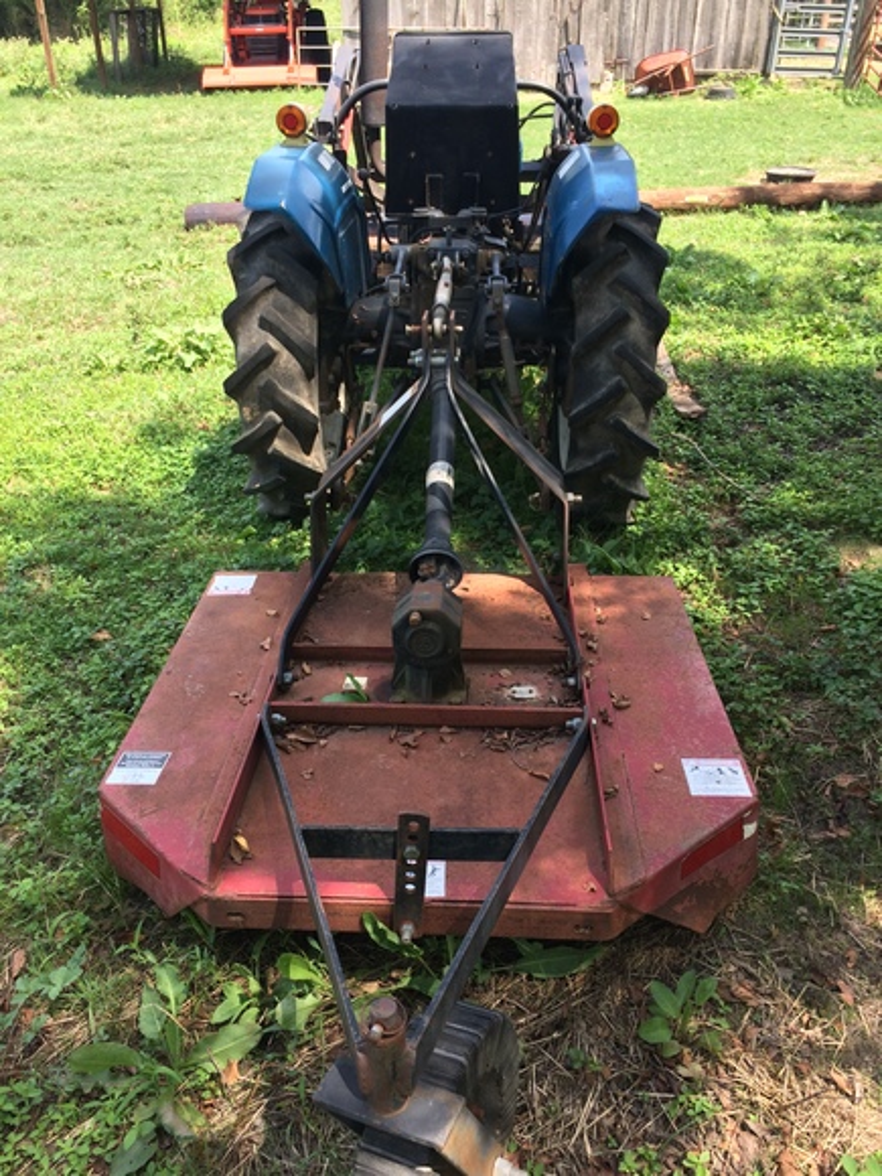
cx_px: 441
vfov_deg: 61.7
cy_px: 588
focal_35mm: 29
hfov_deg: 48.2
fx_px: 985
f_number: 2.2
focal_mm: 4.15
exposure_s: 1/494
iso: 32
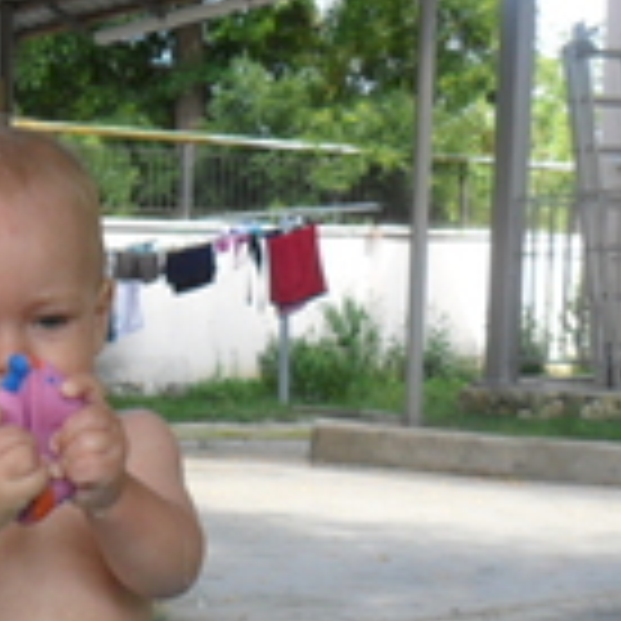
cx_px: 14
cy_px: 608
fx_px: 1583
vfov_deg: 21.5
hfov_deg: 21.5
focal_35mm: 78
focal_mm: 4.9
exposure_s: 1/125
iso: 100
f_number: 3.5
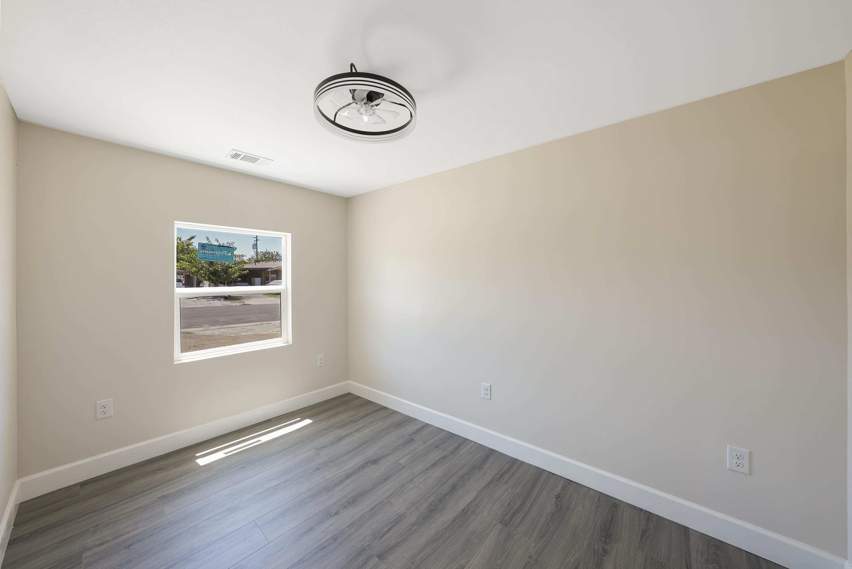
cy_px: 284
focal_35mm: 12
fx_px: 284
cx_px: 426
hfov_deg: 112.6
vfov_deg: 90.0
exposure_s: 1/30
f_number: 9
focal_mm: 12
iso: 250
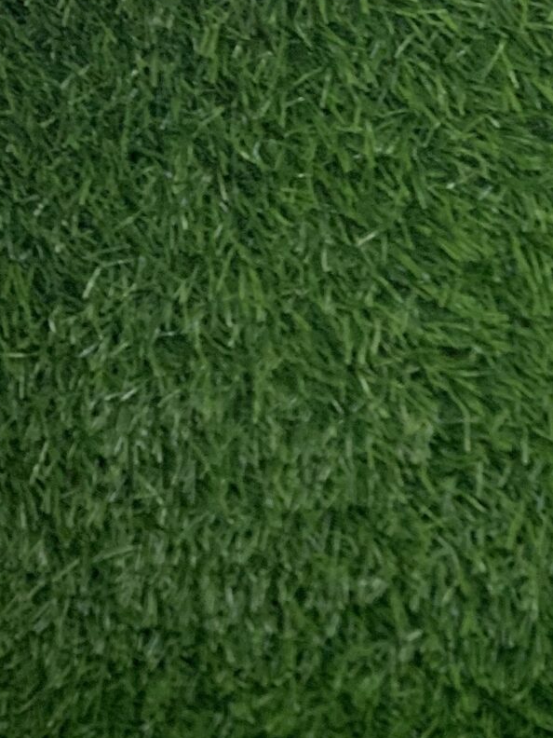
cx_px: 879
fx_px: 1789
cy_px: 944
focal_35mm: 84
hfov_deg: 15.8
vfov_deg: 21.2
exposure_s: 1/95
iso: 100
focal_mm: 4.25
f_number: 1.8
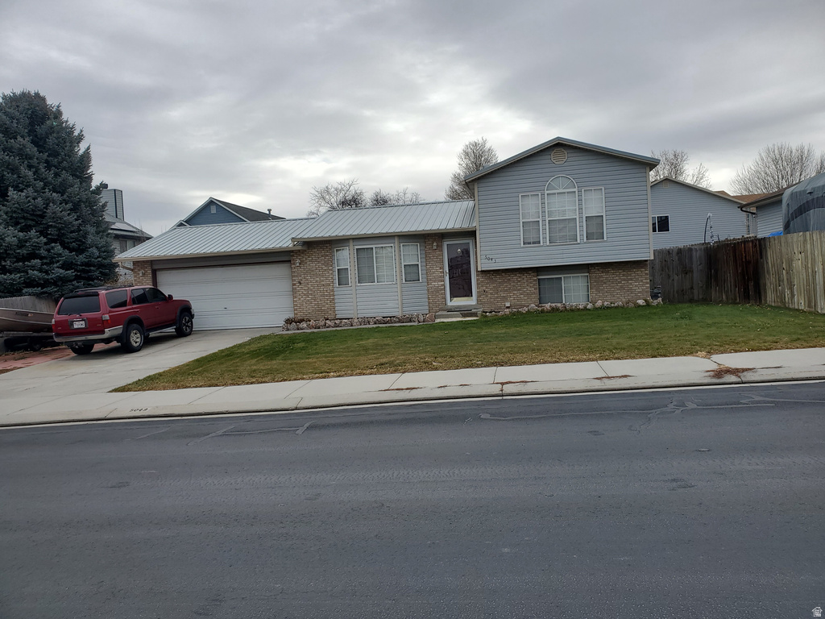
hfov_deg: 67.3
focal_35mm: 26
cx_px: 412
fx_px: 620
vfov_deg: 53.1
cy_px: 310
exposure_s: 1/1002
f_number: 2.4
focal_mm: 4.3
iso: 50
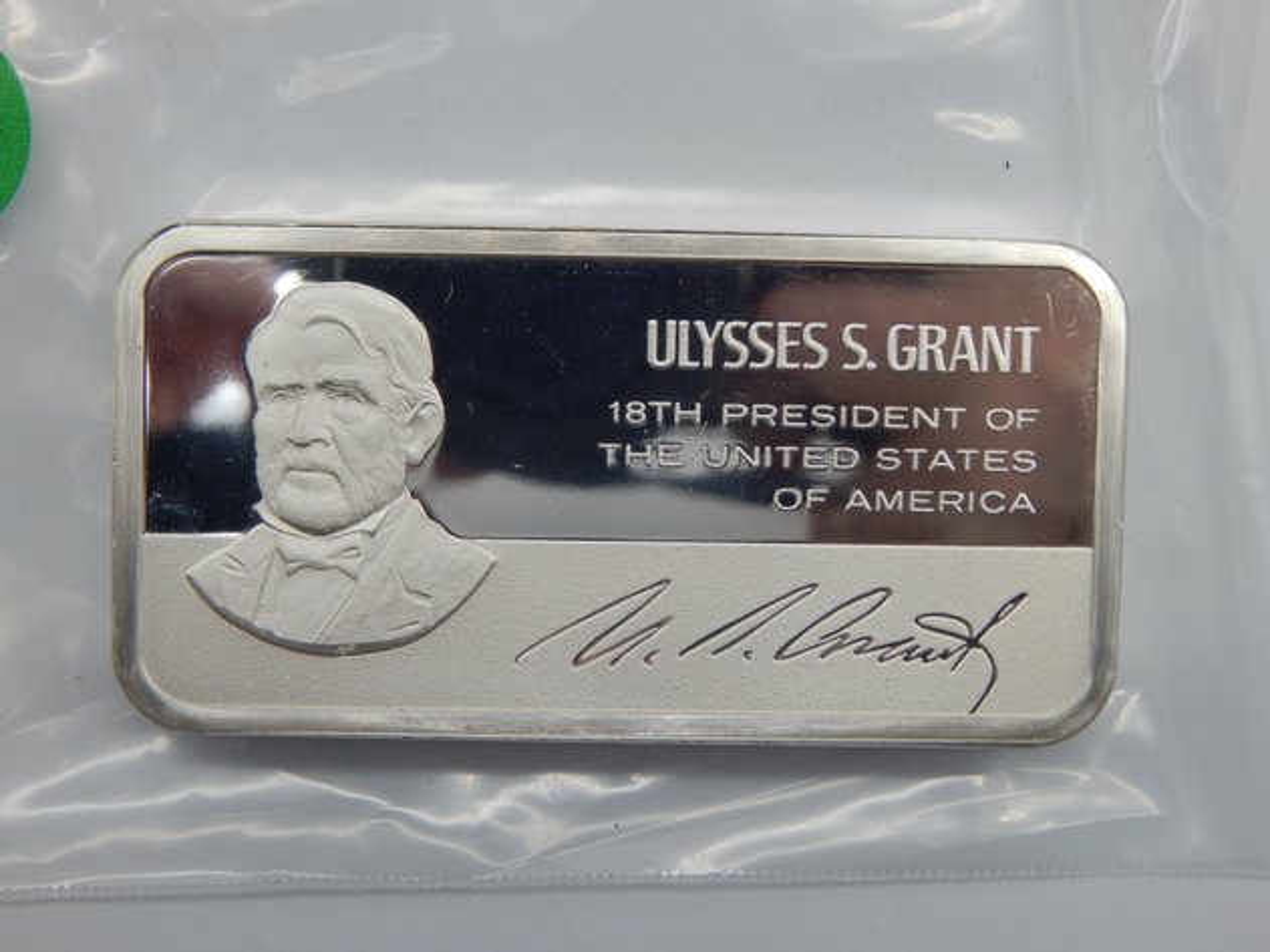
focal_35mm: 75
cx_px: 635
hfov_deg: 26.0
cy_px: 476
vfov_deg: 19.6
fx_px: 2751
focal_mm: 13.5
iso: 200
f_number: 4.2
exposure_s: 1/250
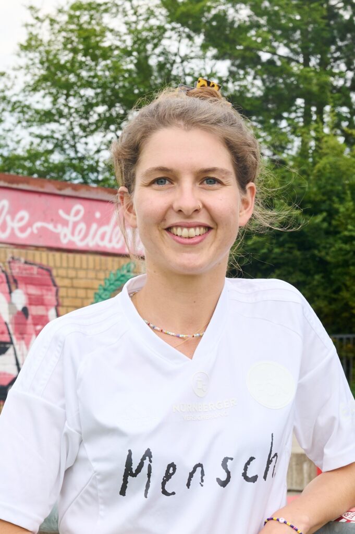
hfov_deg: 37.8
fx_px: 519
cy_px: 267
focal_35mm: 35
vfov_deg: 54.5
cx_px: 178
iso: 400
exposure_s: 1/200
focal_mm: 35
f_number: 8
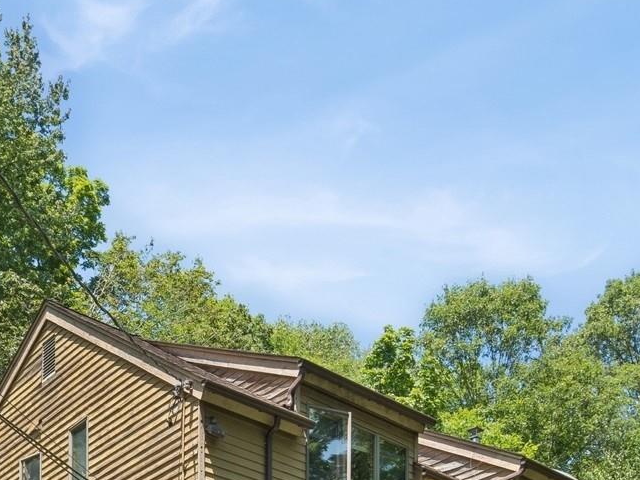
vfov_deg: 24.4
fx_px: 1017
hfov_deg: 34.9
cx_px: 322
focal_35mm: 55
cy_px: 556
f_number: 8
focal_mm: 11
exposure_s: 1/160
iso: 200
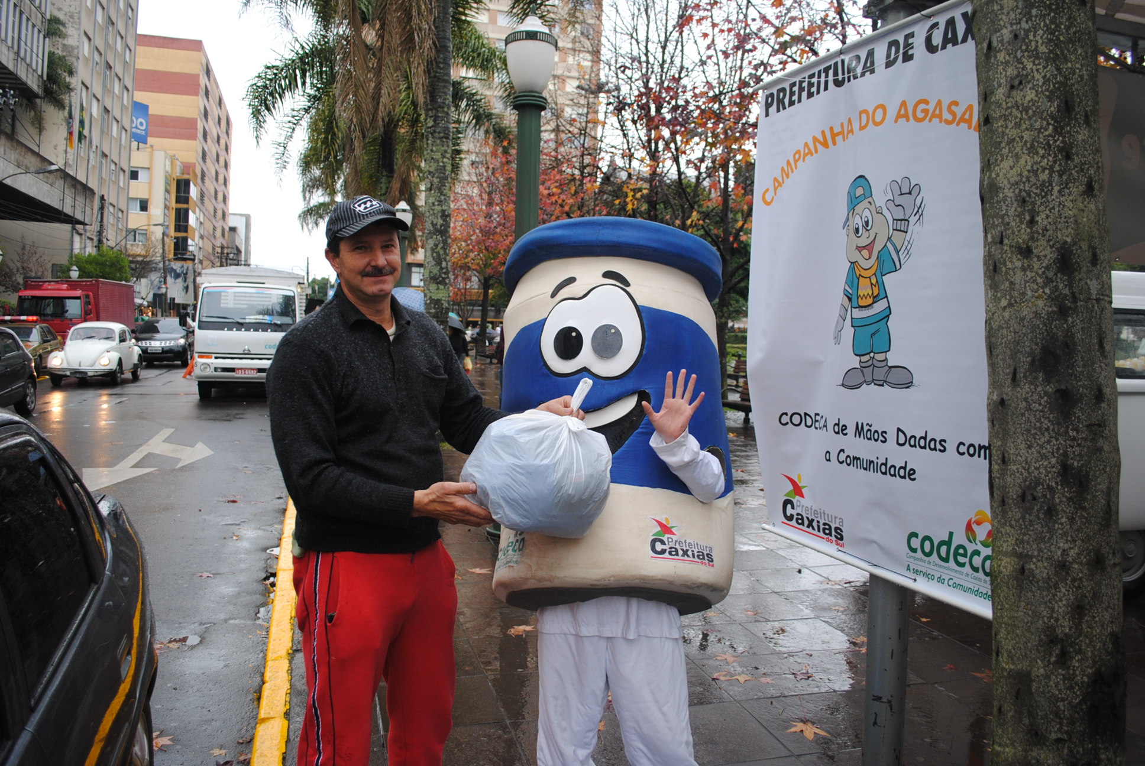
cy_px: 383
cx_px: 572
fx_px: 860
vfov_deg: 48.0
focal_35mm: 27
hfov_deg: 67.3
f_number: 4
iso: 200
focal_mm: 18
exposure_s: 1/60
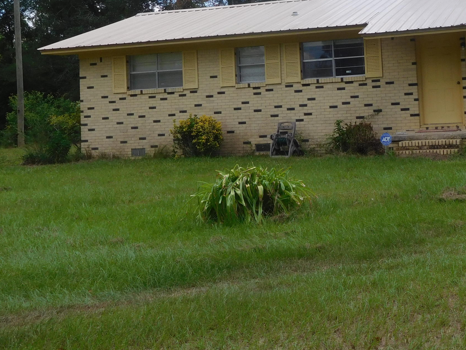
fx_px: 673
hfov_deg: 37.3
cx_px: 347
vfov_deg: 28.2
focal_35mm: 50
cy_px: 51
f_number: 3.5
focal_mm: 5
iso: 125
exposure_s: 1/800
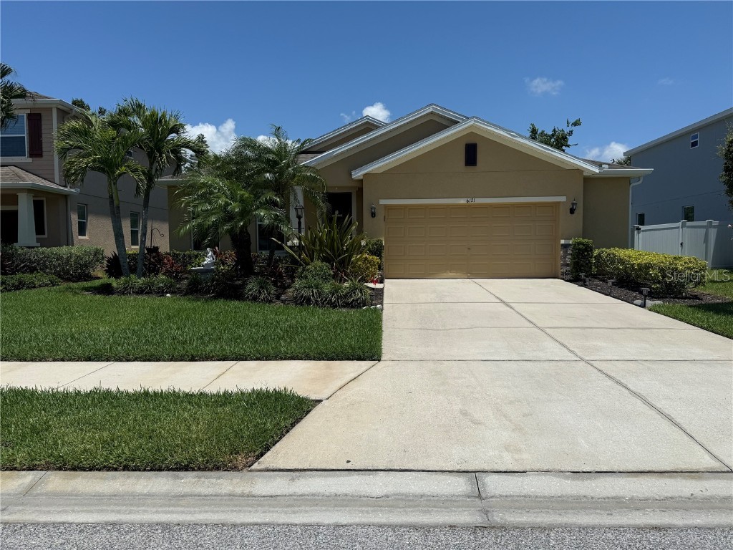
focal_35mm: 24
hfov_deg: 71.6
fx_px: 508
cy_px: 275
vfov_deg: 56.8
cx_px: 366
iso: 80
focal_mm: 6.76
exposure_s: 1/10309
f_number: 1.78
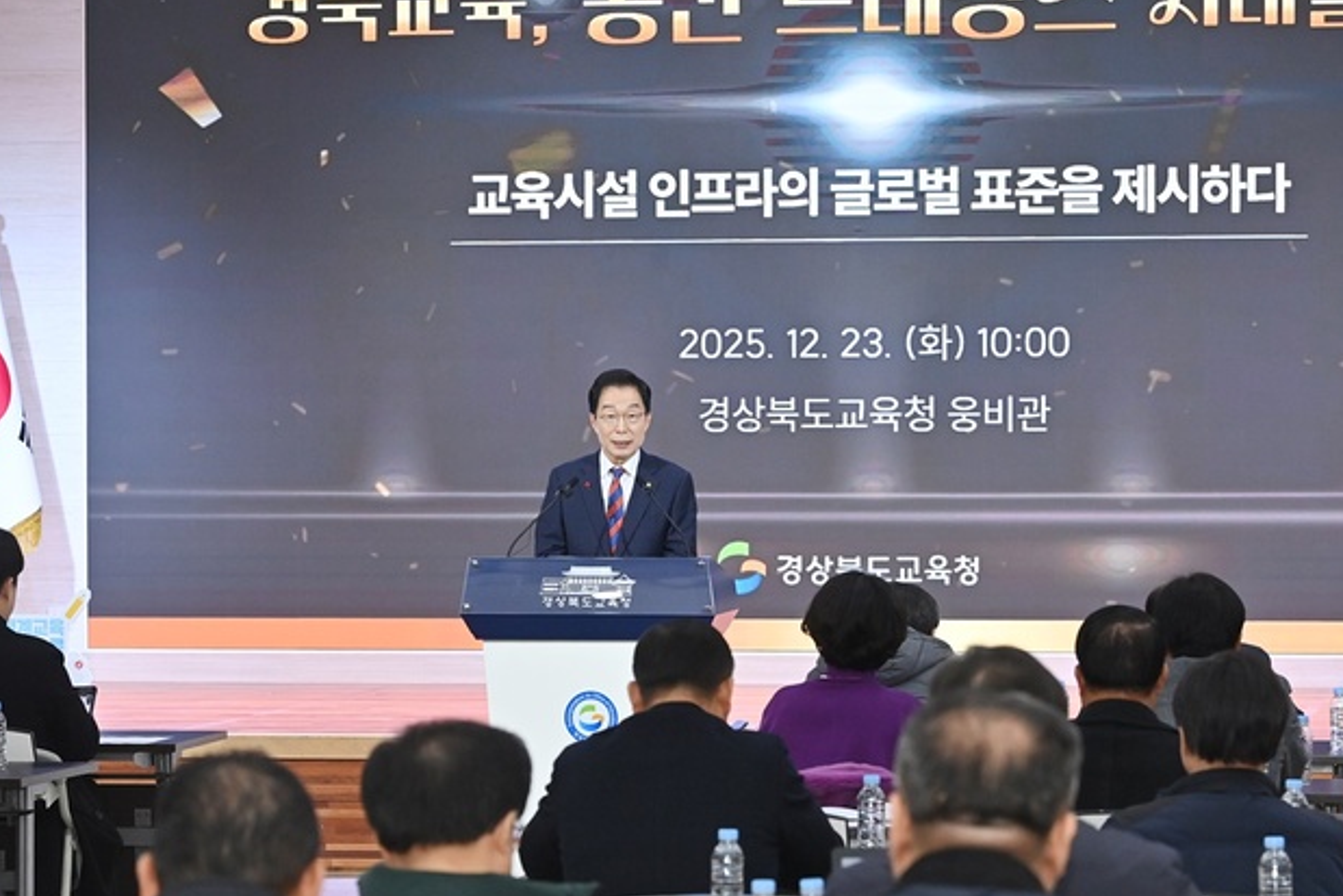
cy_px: 553
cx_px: 640
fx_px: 4664
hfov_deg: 16.4
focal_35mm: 125
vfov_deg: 11.0
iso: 1600
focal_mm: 86
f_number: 5.6
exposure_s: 1/200
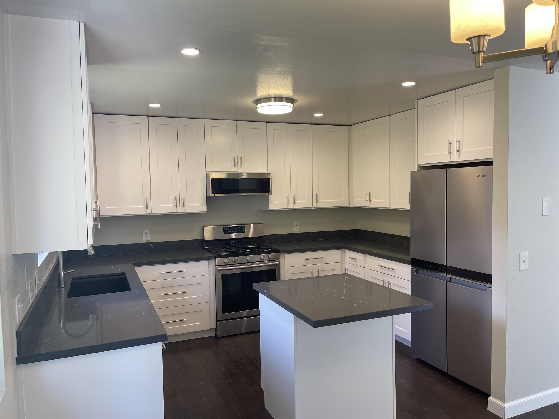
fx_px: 420
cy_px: 210
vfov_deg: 53.1
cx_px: 280
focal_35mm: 26
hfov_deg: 67.3
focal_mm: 5.1
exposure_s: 1/120
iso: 100
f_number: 1.6
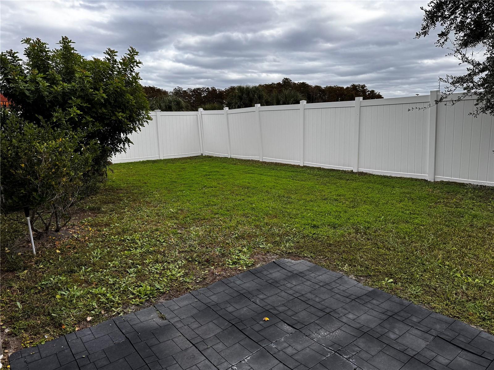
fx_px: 343
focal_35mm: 24
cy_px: 185
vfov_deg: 56.8
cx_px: 247
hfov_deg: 71.6
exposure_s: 1/2415
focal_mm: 6.76
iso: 80
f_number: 1.78
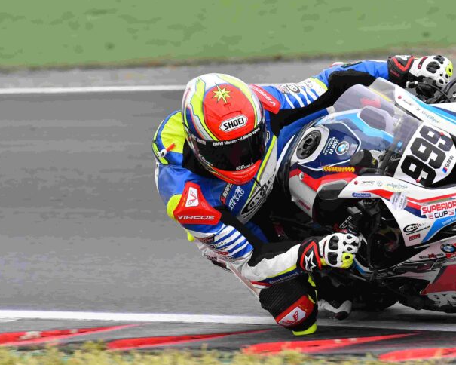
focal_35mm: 477
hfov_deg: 4.1
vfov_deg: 3.2
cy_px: 208
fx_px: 6438
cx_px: 381
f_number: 6.3
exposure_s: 1/1000
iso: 800
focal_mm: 200
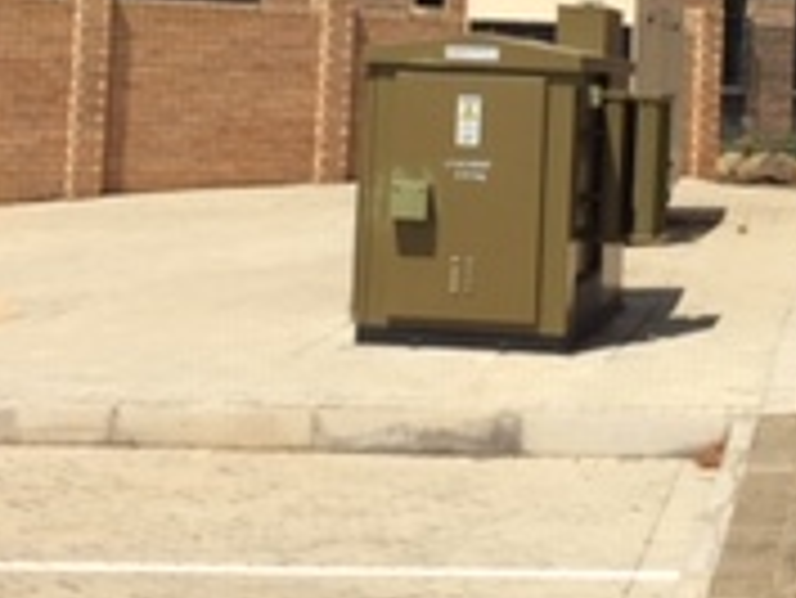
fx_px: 2416
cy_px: -85
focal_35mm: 105
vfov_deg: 13.8
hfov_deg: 18.6
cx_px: 571
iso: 32
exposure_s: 1/3300
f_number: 2.2
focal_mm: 4.15
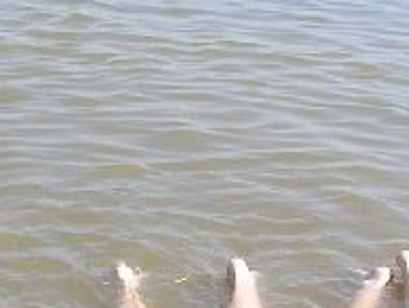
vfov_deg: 11.3
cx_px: 43
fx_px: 1503
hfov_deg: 15.3
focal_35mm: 127
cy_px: 438
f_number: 5.6
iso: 50
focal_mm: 5.8
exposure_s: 1/200
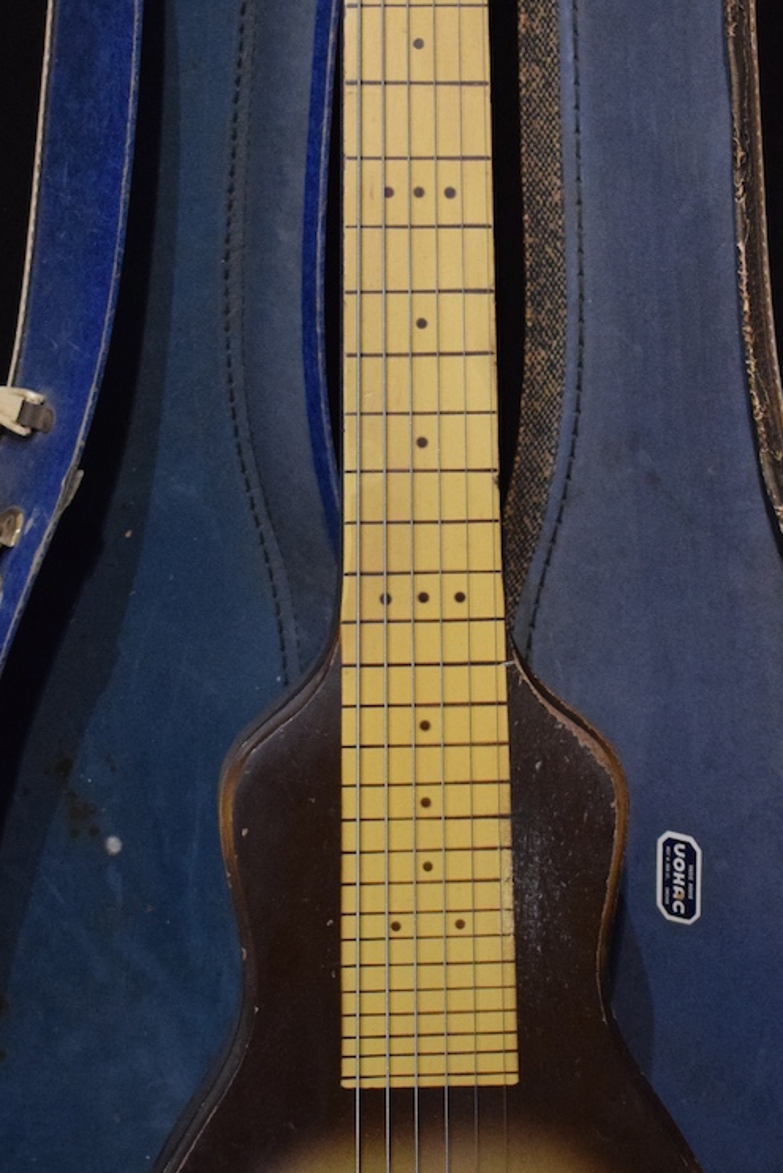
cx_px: 414
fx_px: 3163
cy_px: 416
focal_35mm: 97
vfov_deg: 21.0
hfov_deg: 14.1
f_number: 4.5
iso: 3200
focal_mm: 32
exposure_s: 1/25
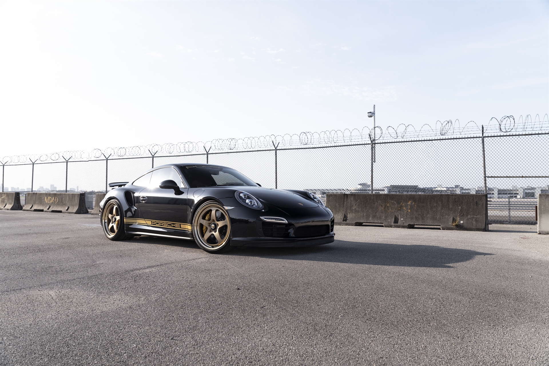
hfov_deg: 64.4
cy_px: 183
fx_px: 436
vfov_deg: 45.5
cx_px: 274
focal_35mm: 29
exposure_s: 1/320
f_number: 5
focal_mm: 28.6
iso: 100
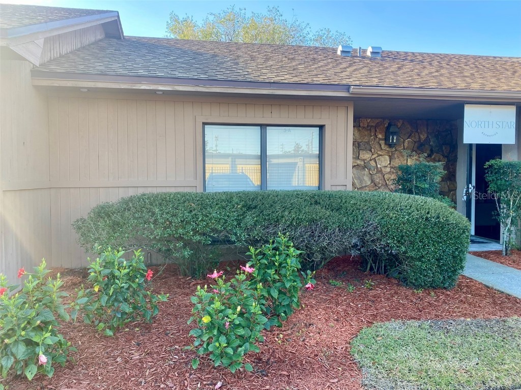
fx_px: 391
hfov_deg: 67.3
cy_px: 195
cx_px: 260
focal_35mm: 26
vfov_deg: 53.1
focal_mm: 4.25
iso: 32
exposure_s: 1/195
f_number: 1.8
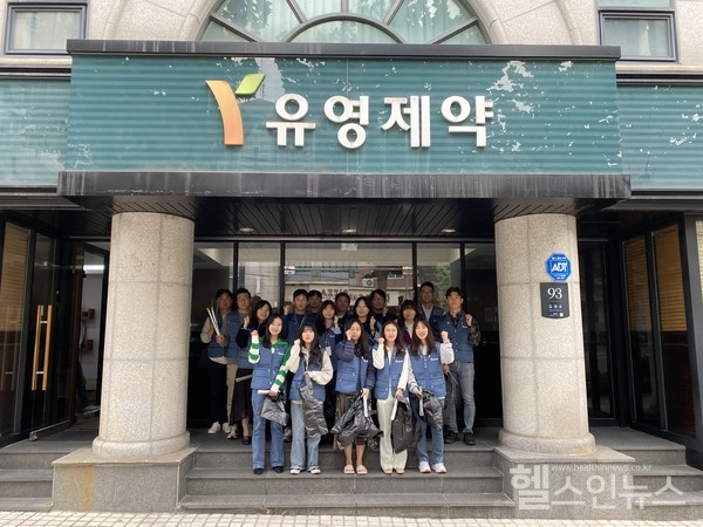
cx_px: 352
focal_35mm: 26
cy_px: 264
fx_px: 528
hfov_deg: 67.3
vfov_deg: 53.1
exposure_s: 1/121
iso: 100
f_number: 1.8
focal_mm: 4.25
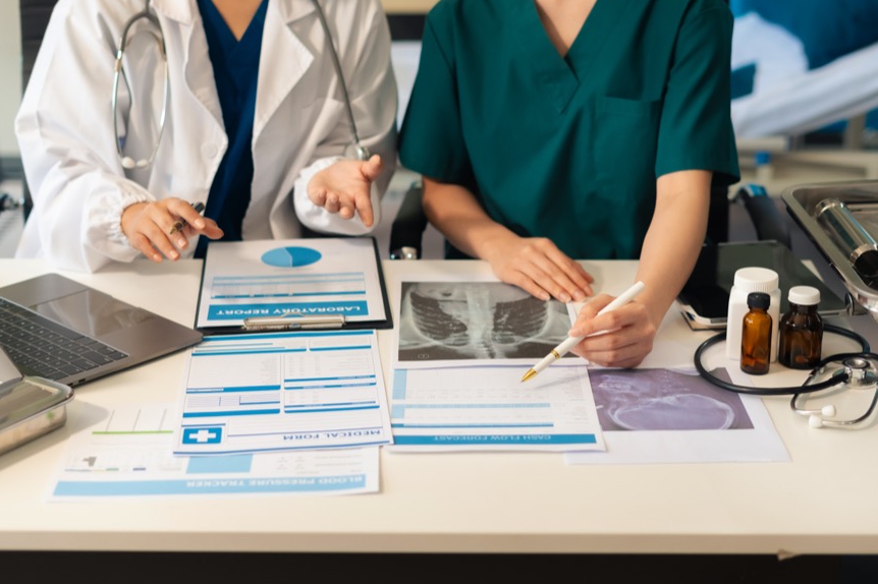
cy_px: 260
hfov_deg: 34.5
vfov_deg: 23.4
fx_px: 1414
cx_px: 456
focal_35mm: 58
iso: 500
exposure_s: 1/320
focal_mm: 50
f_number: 2.5
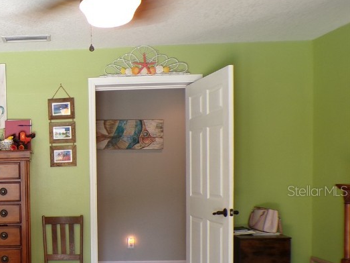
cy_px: 191
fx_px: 475
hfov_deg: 36.7
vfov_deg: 30.5
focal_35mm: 47
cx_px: 8
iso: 129
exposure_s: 1/34
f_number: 3
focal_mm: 4.3
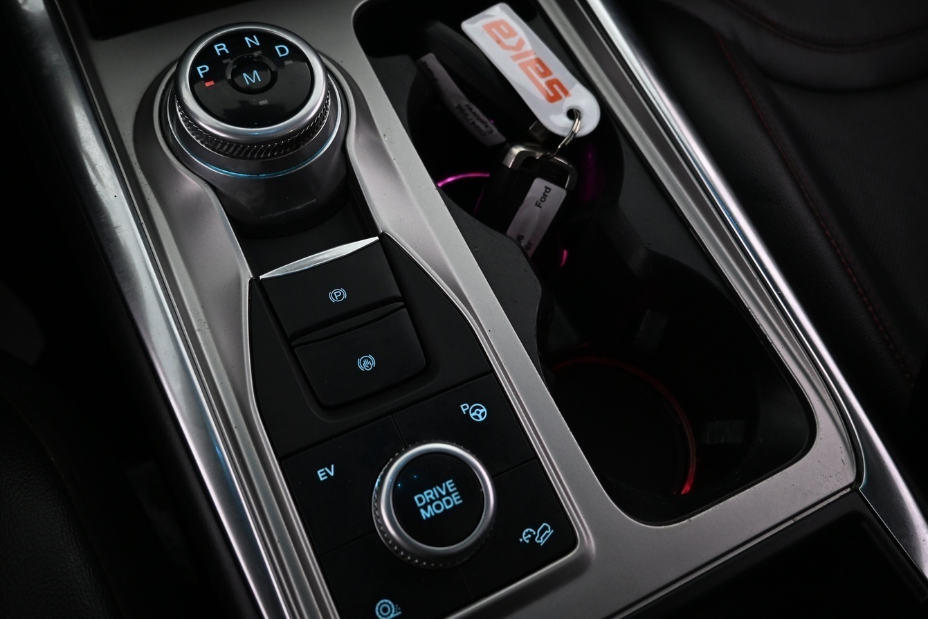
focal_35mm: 29
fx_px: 747
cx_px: 418
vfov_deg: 45.0
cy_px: 302
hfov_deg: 63.5
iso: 640
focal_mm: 16
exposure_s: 1/30
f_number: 3.5
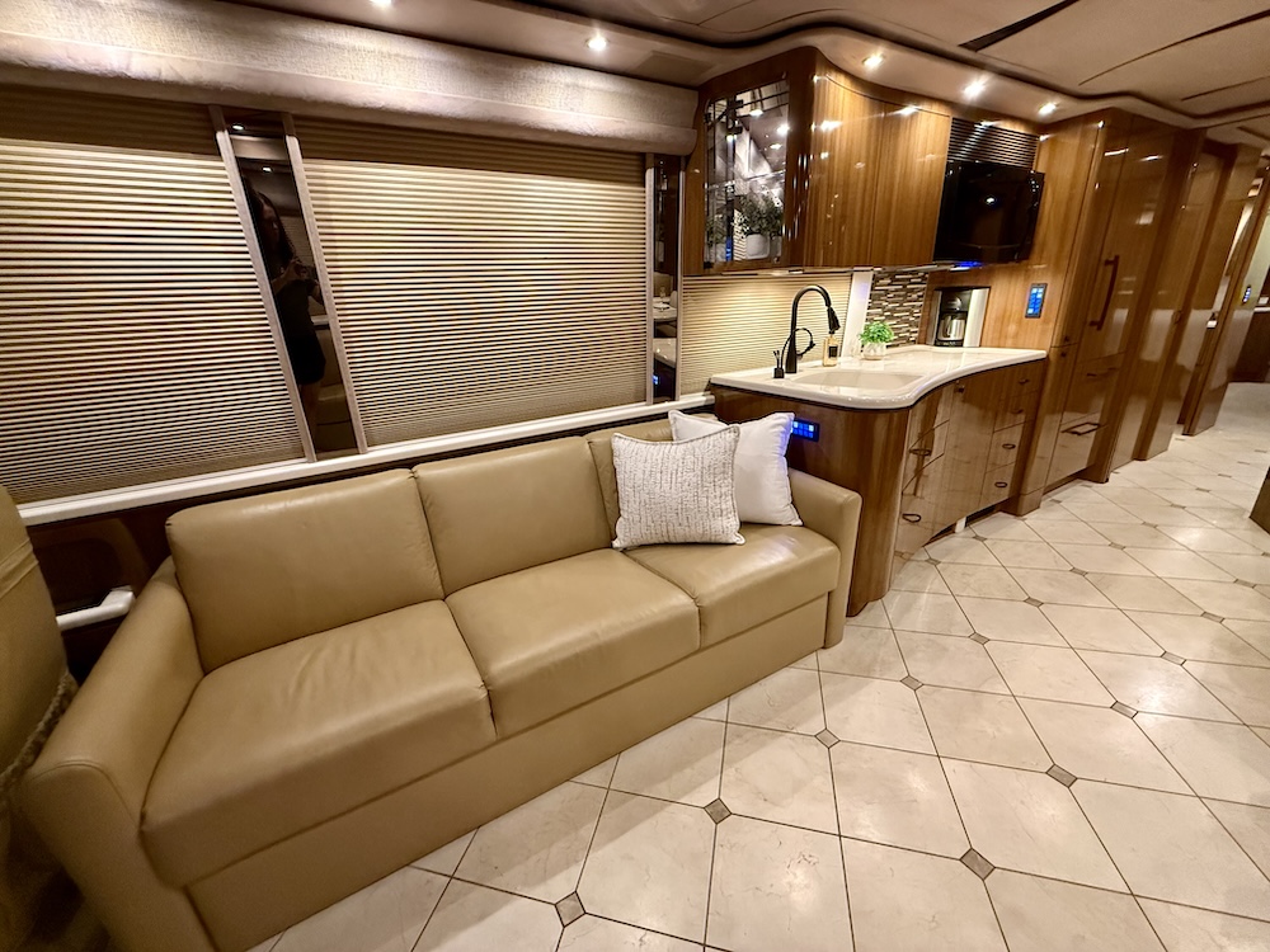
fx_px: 514
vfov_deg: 85.7
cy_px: 476
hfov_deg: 102.1
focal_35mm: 14
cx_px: 635
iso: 640
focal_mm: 2.22
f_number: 2.2
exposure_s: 1/53
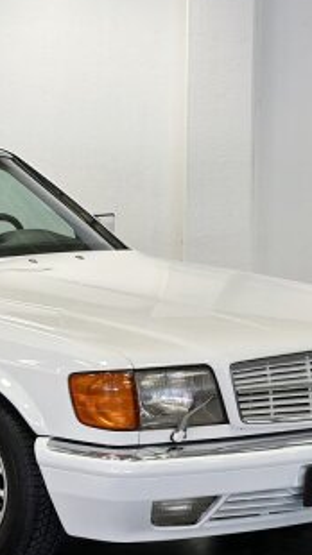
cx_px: -47
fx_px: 1591
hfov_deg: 11.0
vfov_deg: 19.7
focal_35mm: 108
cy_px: 374
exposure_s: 1/100
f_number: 1.78
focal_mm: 6.86
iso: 100
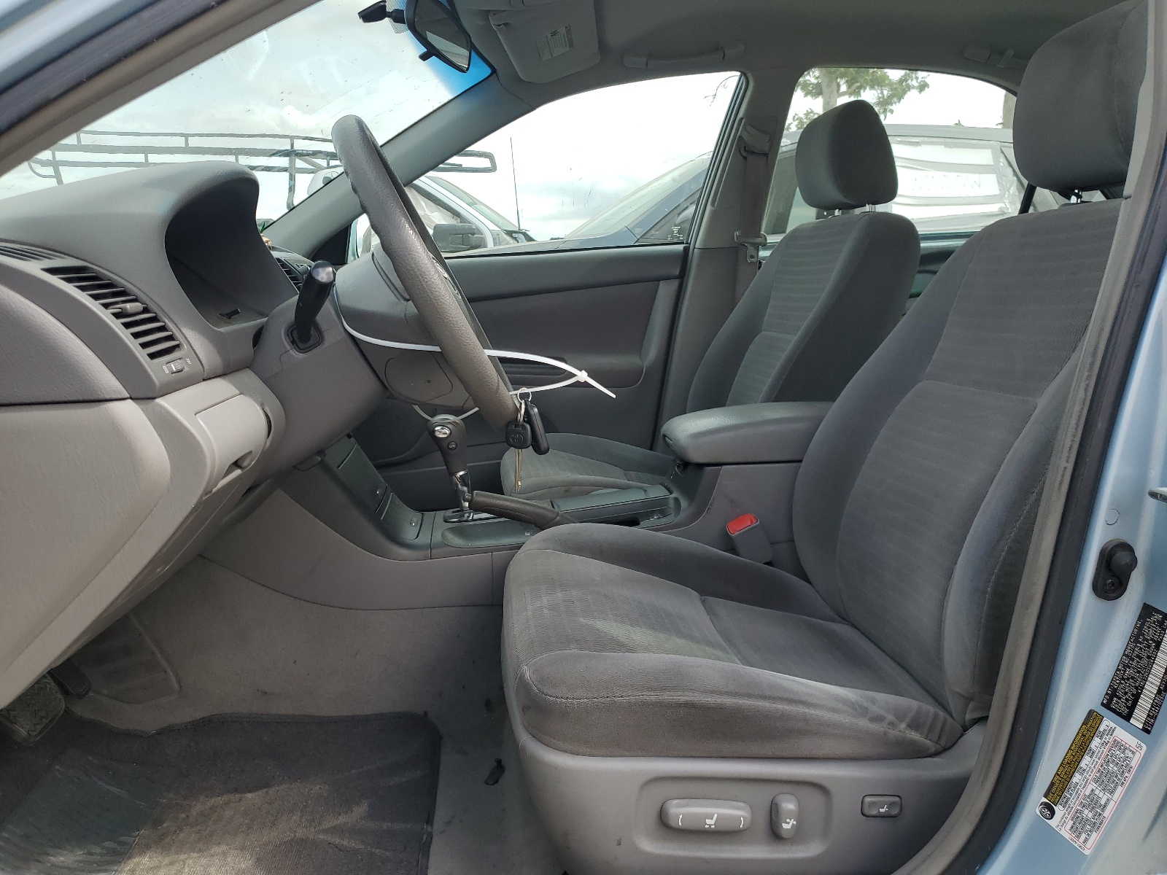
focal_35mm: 26
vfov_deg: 53.1
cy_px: 438
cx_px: 584
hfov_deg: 67.3
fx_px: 877
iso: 50
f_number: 1.5
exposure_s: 1/1000
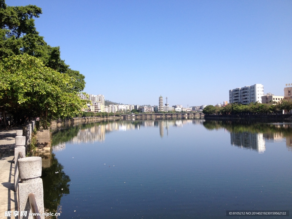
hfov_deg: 52.6
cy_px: 110
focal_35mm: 35
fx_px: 295
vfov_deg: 40.7
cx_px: 146
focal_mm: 4.28
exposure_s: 1/1453
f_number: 2.4
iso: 50
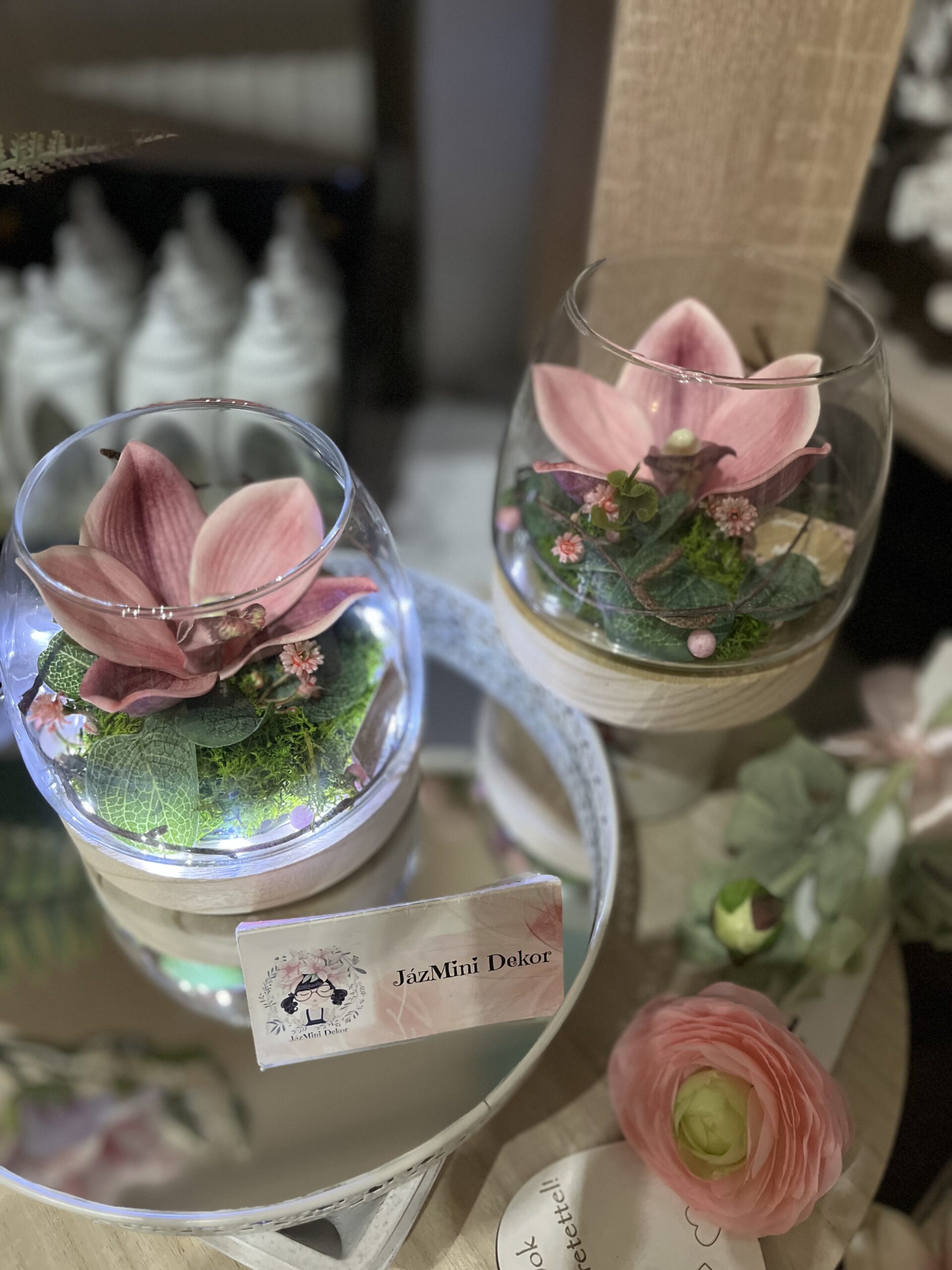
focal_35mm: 26
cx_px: 476
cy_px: 635
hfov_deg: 53.1
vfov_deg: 67.3
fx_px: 953
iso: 640
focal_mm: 5.1
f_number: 1.6
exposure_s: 1/40
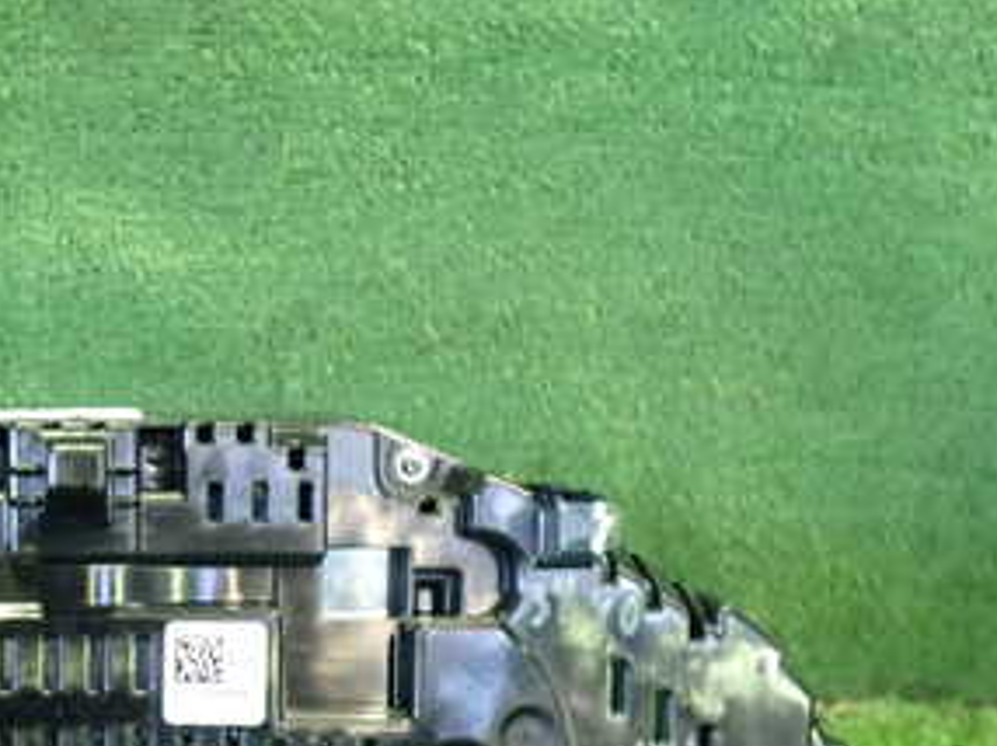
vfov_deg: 22.5
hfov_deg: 29.2
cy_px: 722
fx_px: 1813
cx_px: 63
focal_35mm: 63
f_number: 2.3
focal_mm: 5.4
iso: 800
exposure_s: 1/20
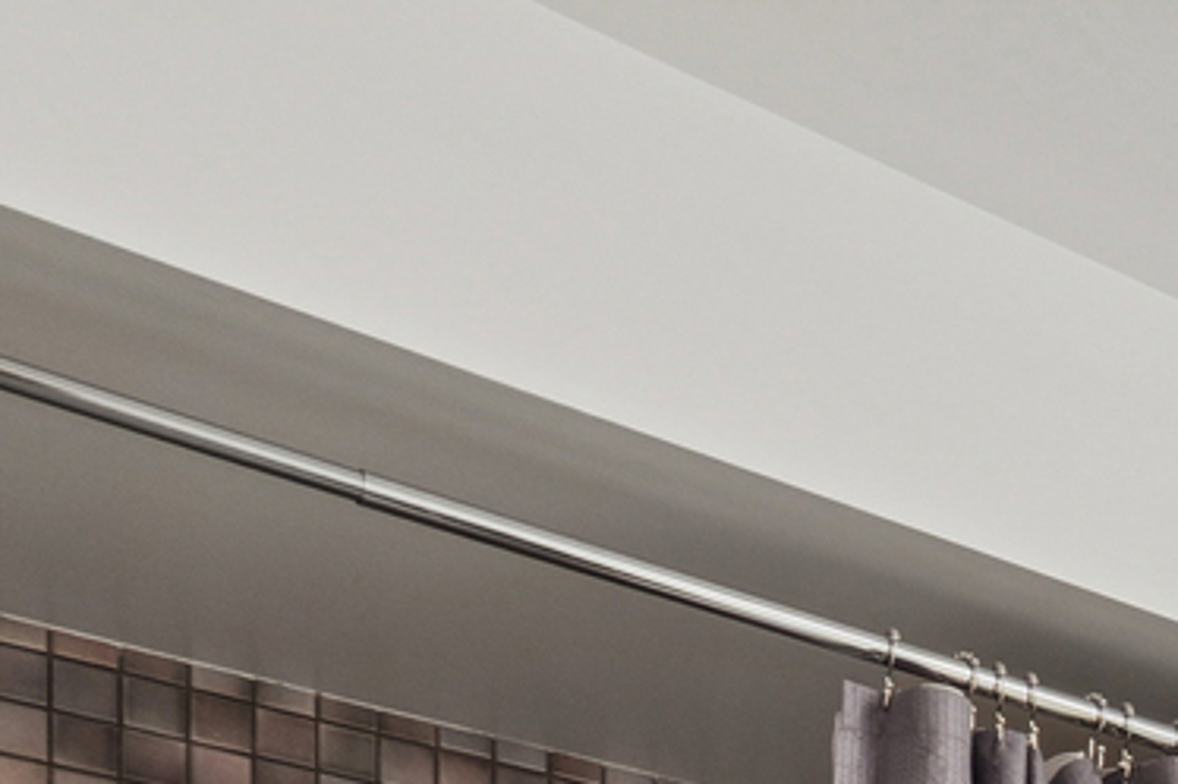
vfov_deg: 15.8
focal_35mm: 65
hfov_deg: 21.2
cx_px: 2101
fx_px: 2126
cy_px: 1634
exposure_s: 1/20
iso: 250
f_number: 8
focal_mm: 10
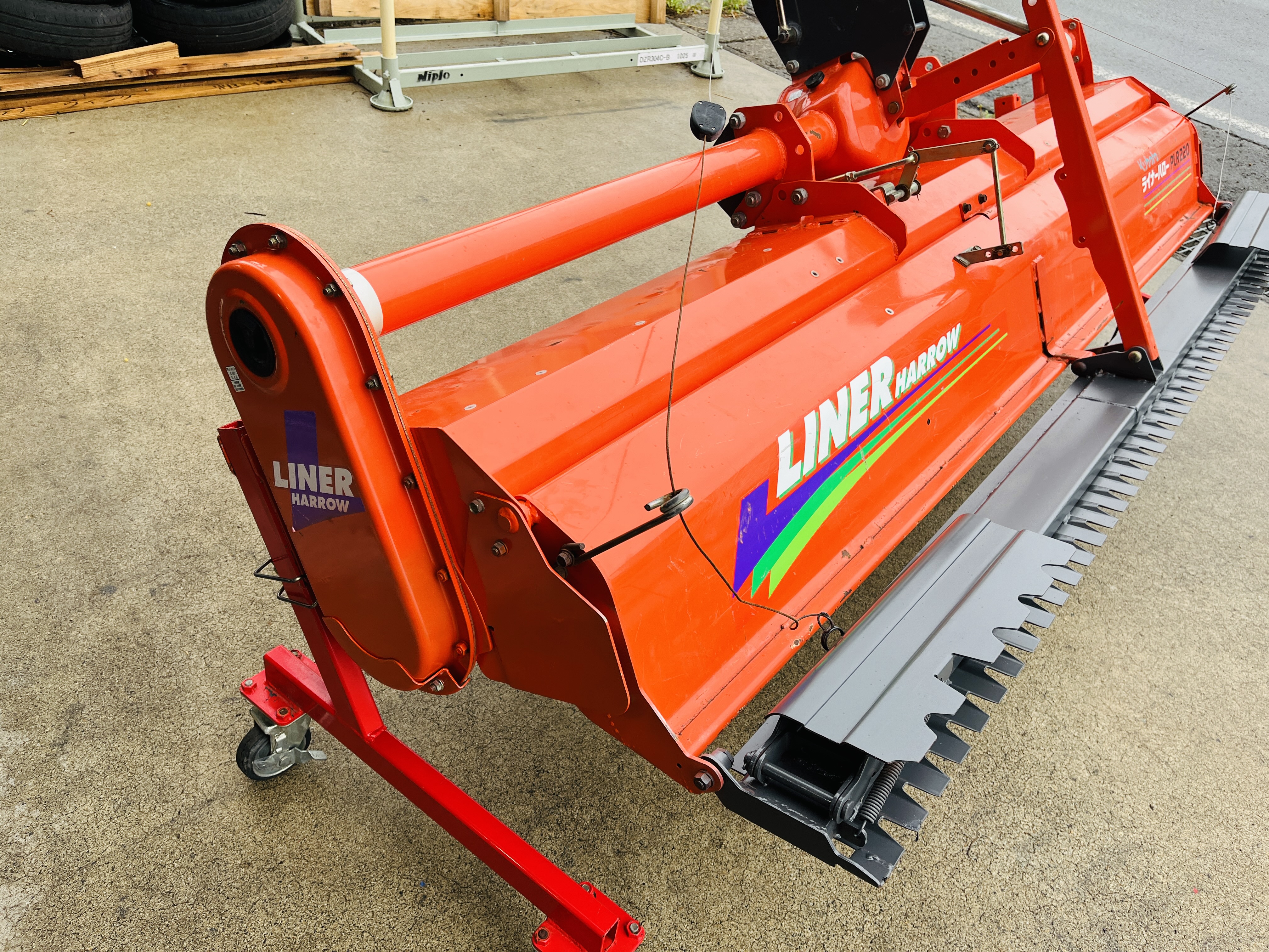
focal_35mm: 26
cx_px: 634
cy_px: 476
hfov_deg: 67.3
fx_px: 953
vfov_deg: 53.1
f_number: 1.6
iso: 50
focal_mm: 5.1
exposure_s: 1/534
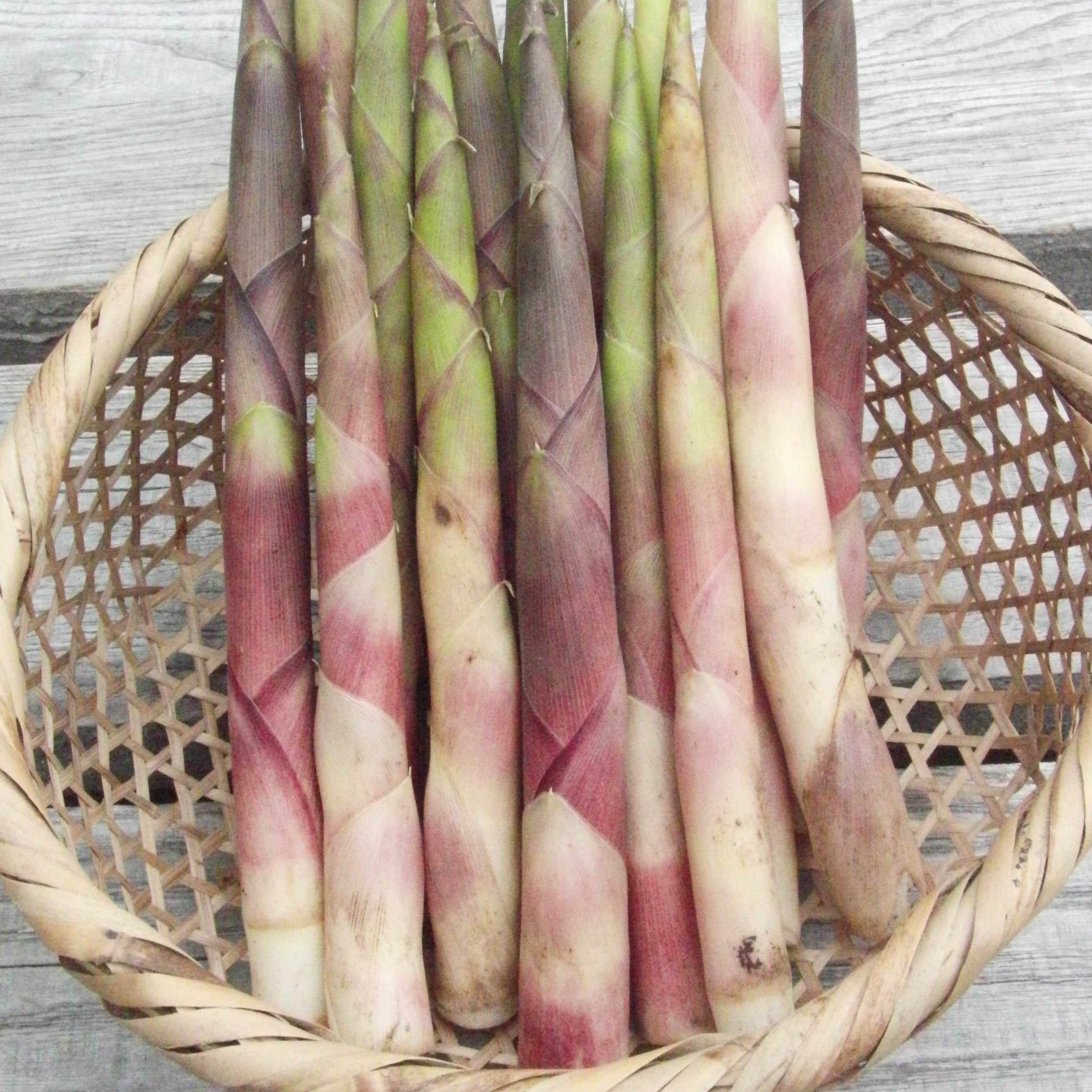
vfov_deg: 38.1
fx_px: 1570
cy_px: 417
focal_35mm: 44
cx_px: 542
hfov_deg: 38.3
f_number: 8.5
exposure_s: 1/1000
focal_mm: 6.42
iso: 3200
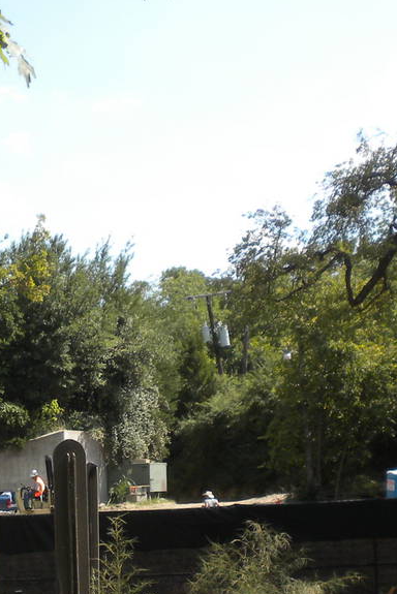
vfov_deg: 18.7
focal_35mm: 107
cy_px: 550
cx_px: 42
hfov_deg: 12.7
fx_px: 1768
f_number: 3.5
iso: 64
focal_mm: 6.6
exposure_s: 1/464
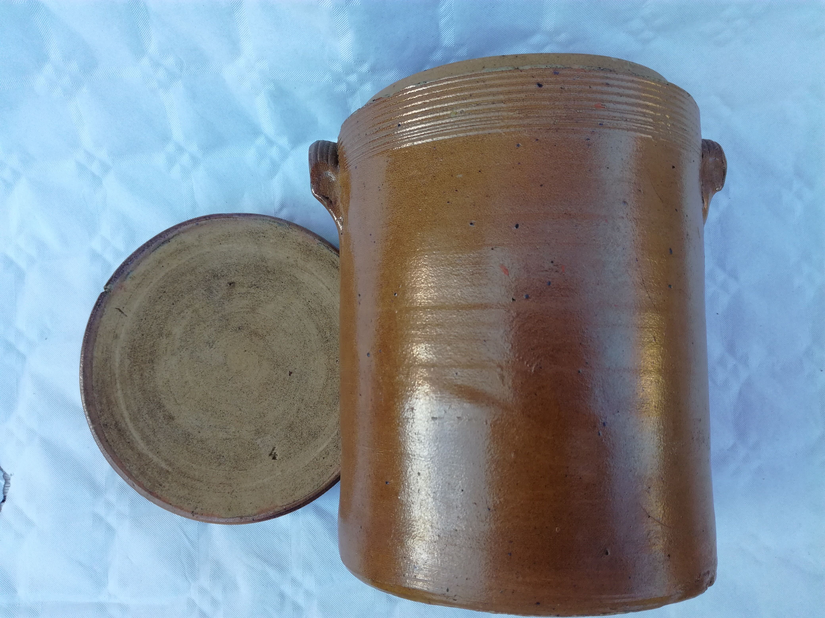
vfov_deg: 51.4
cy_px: 309
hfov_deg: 65.3
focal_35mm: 27
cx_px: 412
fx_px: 643
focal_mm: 3.79
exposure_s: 1/217
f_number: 2
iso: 50
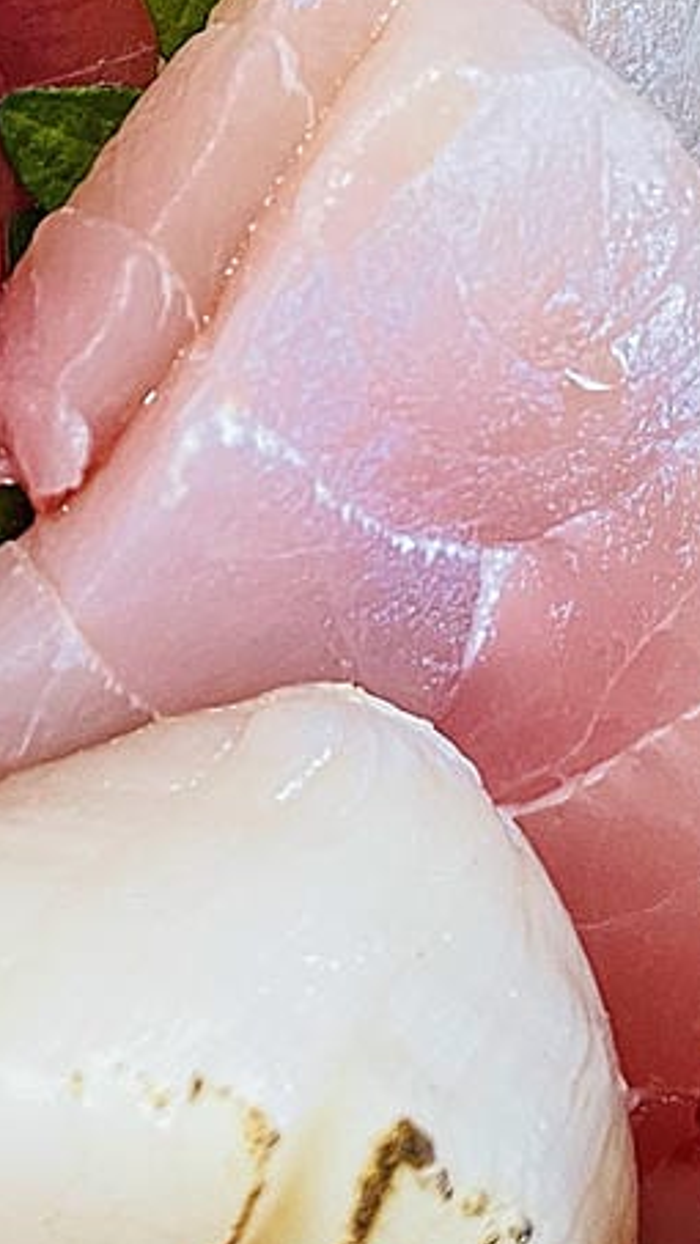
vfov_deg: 27.7
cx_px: -335
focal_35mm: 75
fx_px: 2473
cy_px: 277
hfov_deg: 15.0
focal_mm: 4.2
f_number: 1.6
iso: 200
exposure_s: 1/60
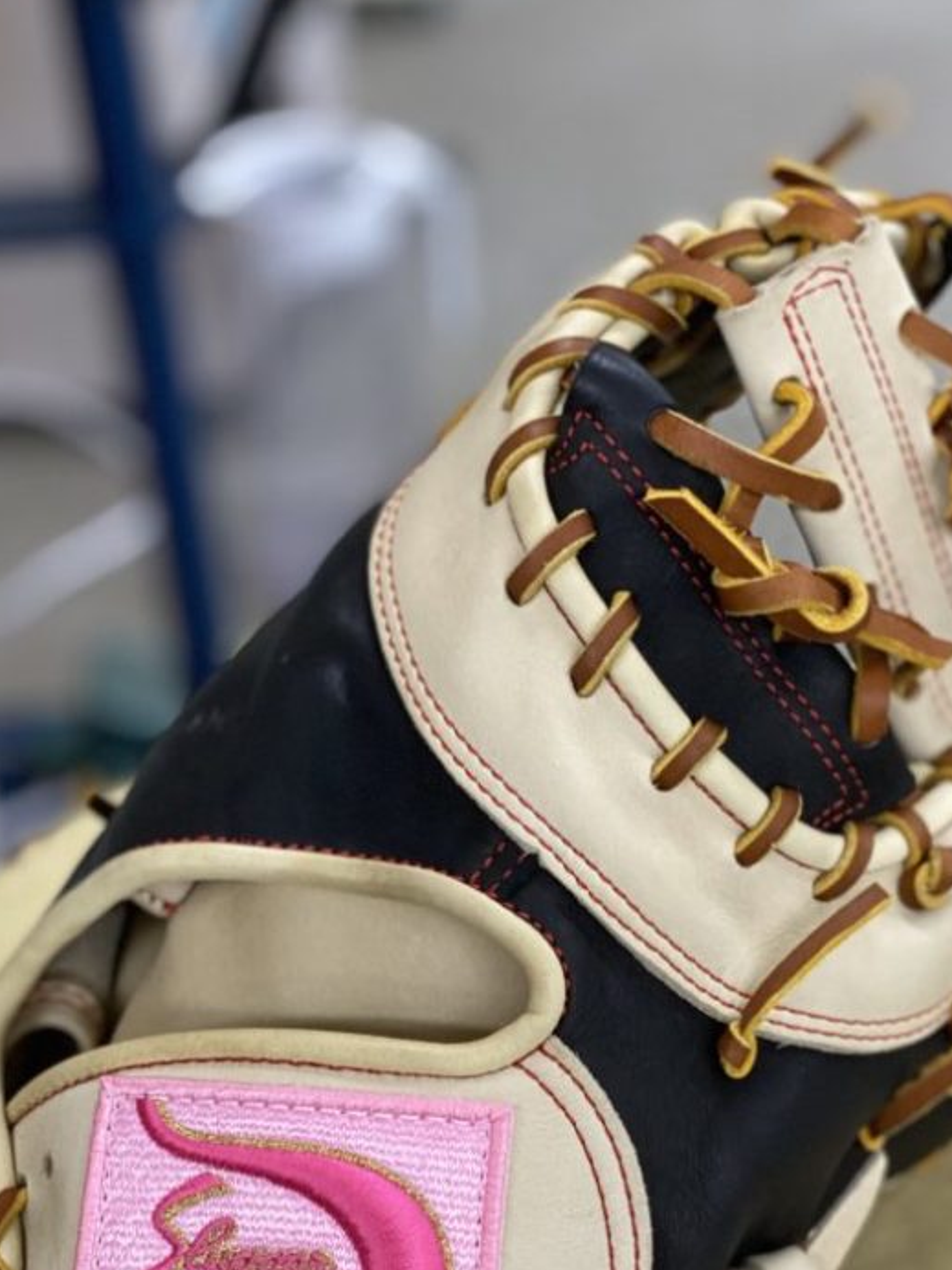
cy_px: 771
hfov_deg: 19.1
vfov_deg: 25.3
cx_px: 576
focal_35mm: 77
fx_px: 2824
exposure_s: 1/92
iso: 250
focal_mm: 6
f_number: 2
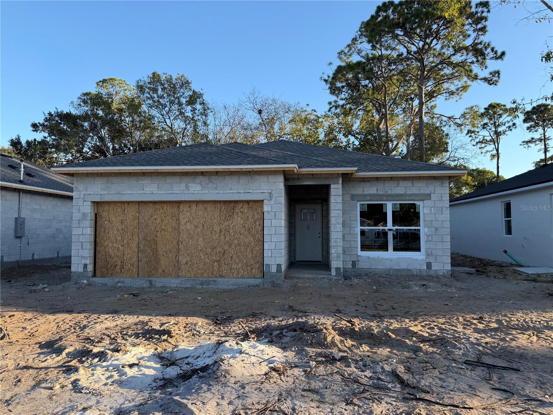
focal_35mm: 24
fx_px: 383
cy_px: 208
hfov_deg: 71.6
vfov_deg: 56.8
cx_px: 276
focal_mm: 6.76
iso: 80
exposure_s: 1/1292
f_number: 1.78
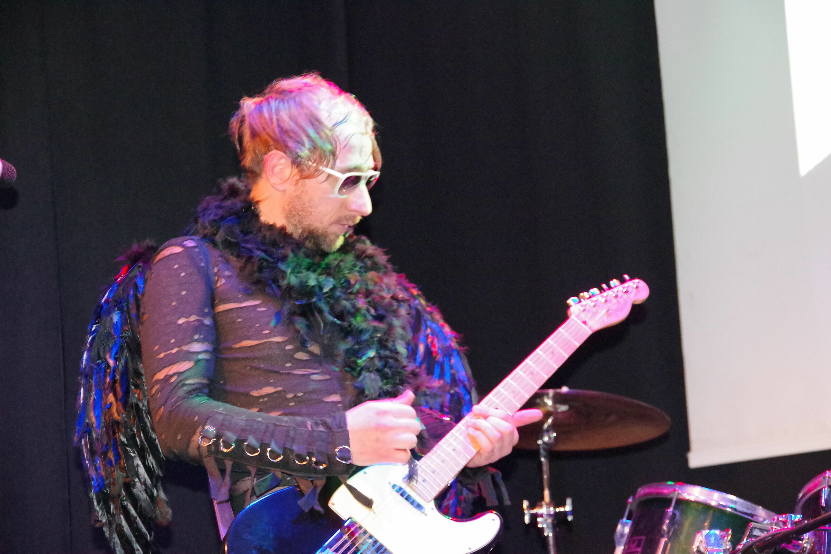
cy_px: 277
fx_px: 1823
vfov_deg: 17.3
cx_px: 416
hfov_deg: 25.7
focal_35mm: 79
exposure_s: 1/100
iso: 12800
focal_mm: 53
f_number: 4.5
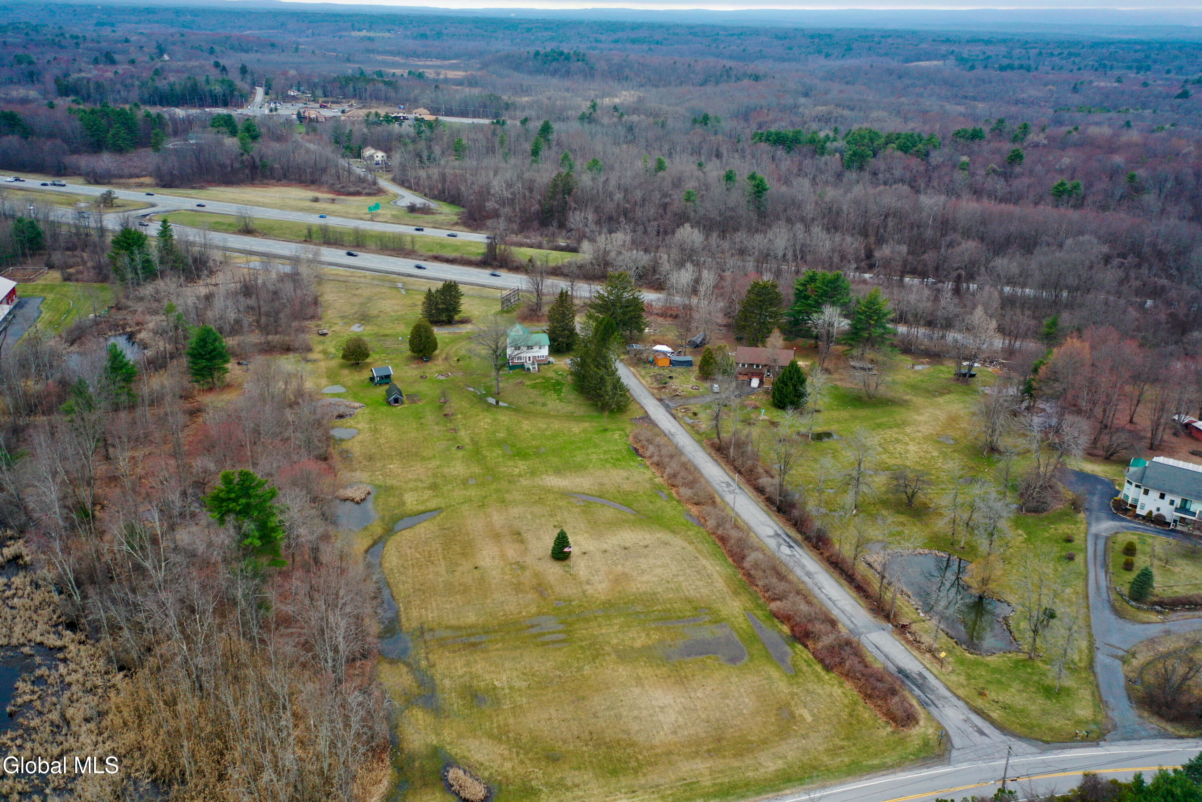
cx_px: 601
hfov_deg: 65.5
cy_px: 401
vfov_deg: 46.4
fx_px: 935
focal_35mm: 28
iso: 200
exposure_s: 1/30
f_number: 2.8
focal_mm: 10.26
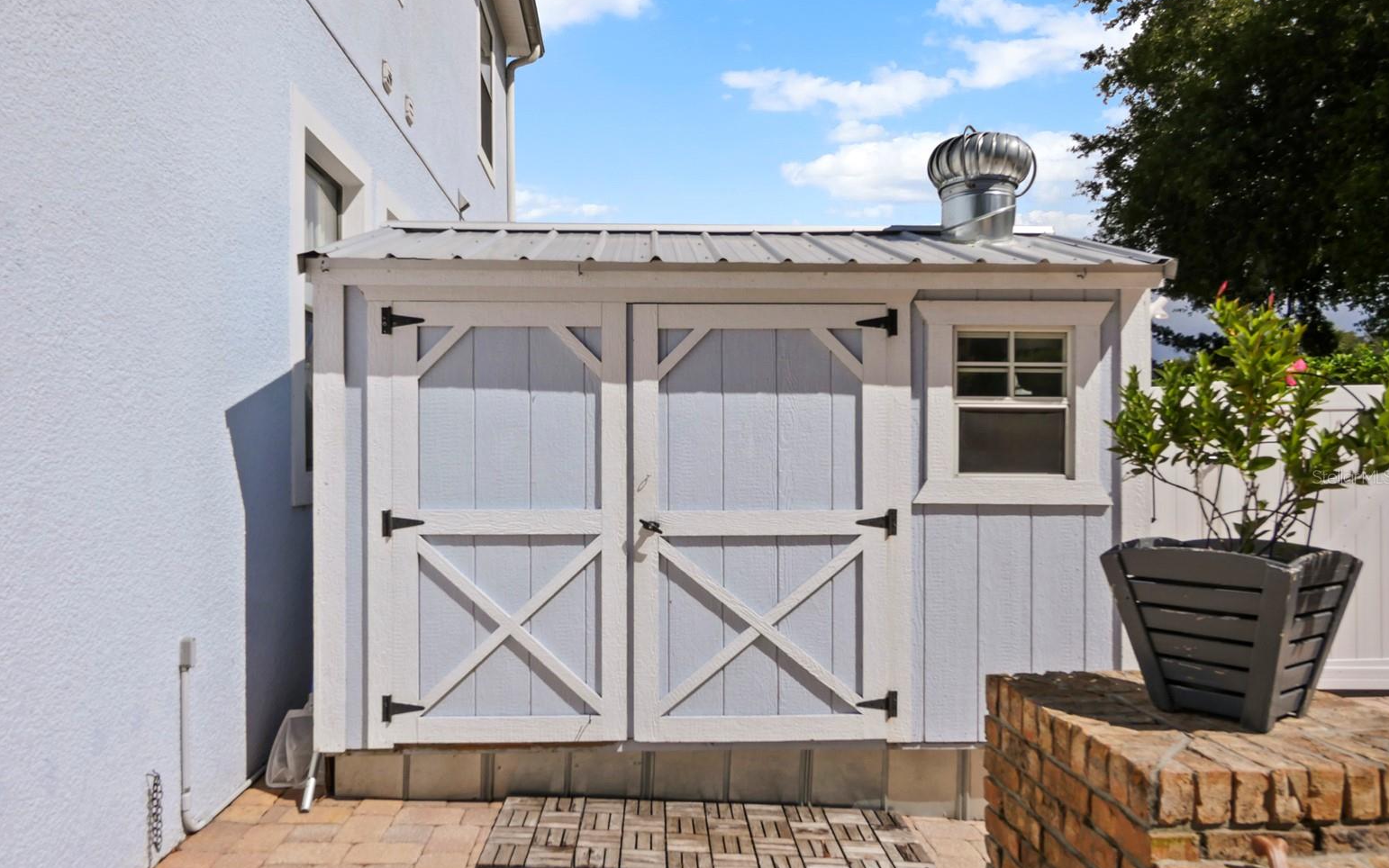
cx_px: 676
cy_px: 476
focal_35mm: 22
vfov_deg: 55.0
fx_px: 833
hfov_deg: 79.6
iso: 200
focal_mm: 10
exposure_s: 1/640
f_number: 10
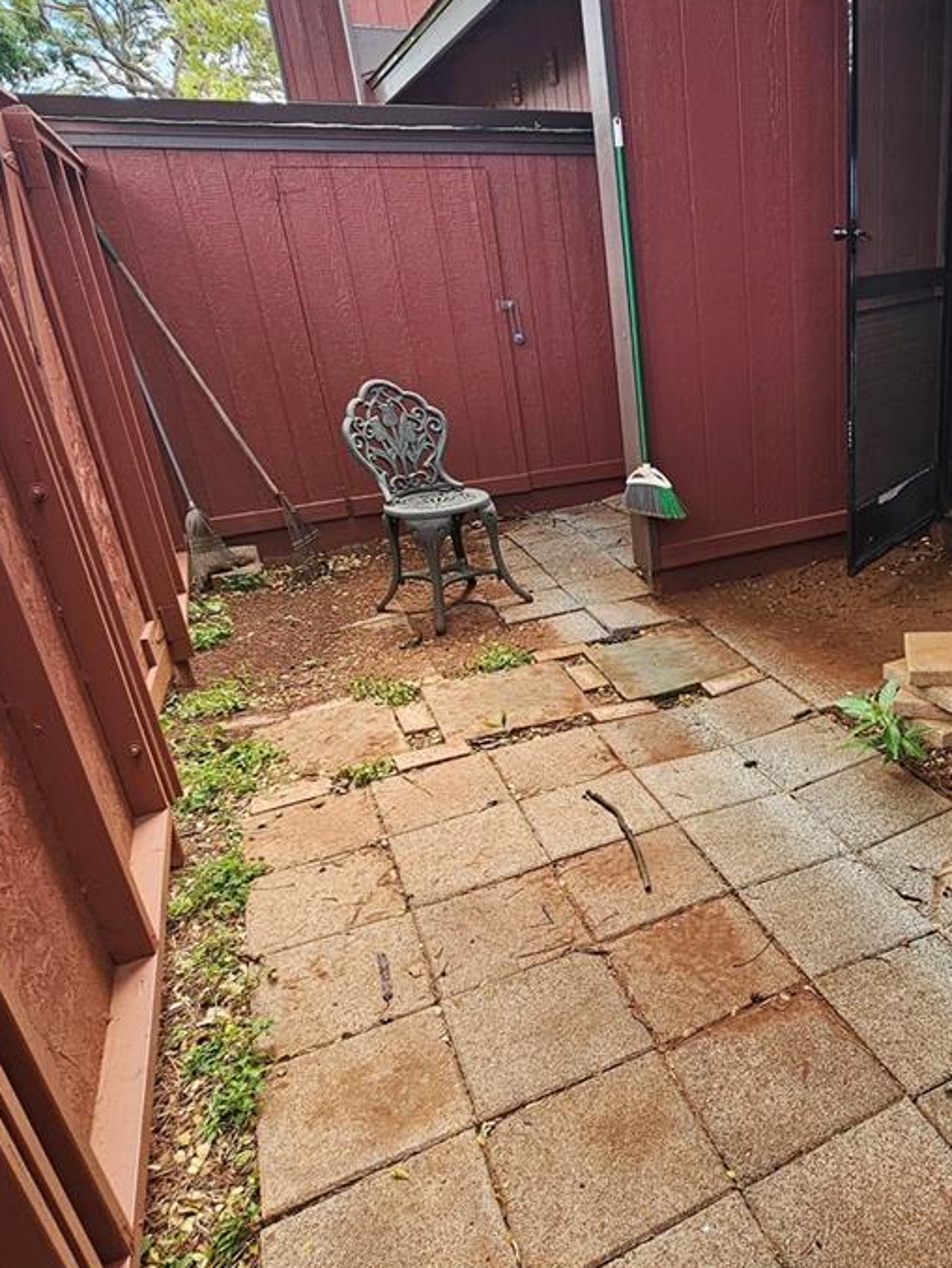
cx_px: 756
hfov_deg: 55.0
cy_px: 651
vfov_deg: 73.9
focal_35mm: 23
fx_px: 843
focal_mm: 2.2
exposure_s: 1/227
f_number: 2.2
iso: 80
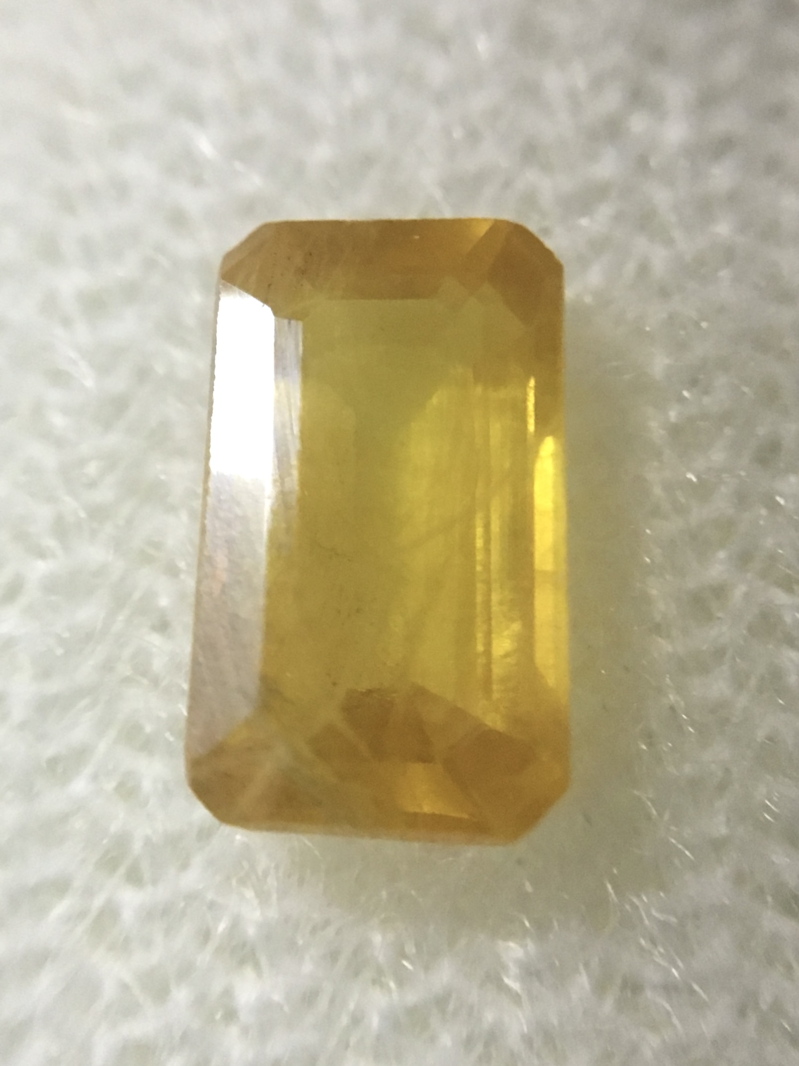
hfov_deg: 48.2
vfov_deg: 61.7
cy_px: 533
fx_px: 893
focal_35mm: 29
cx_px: 400
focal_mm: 4.15
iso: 200
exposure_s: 1/17
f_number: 2.2
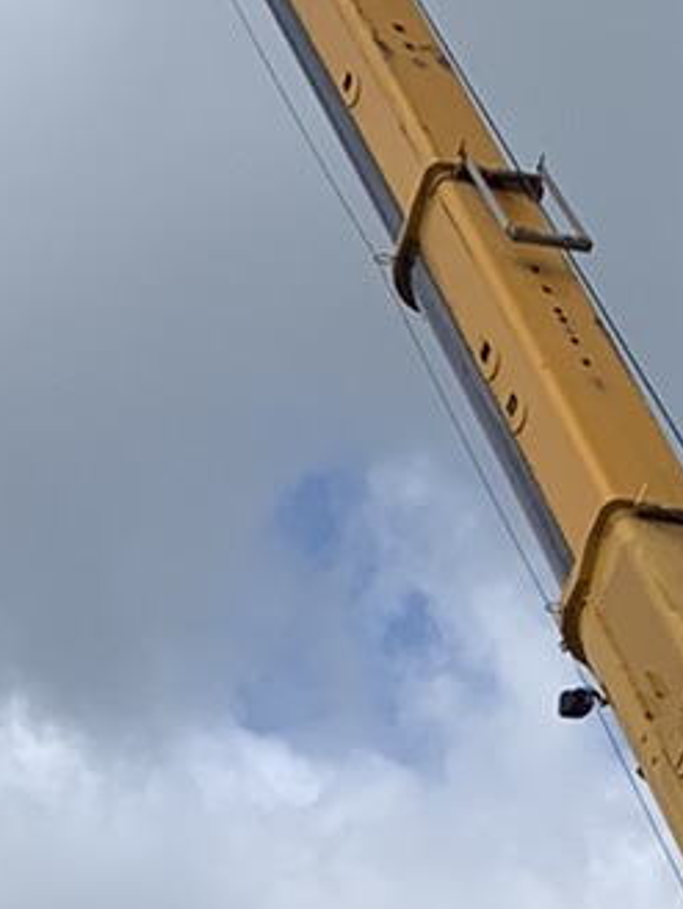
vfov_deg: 11.0
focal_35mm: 162
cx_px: -147
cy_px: 1854
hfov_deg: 9.1
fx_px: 4259
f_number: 1.8
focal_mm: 4.25
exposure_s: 1/3289
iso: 25
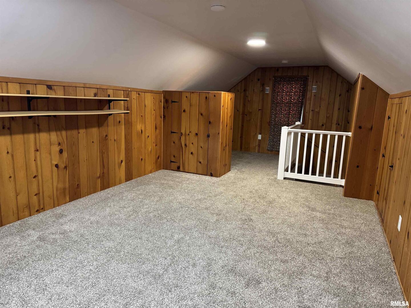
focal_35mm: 24
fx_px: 285
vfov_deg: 56.8
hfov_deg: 71.6
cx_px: 206
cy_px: 154
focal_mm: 6.76
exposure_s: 1/40
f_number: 1.78
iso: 640
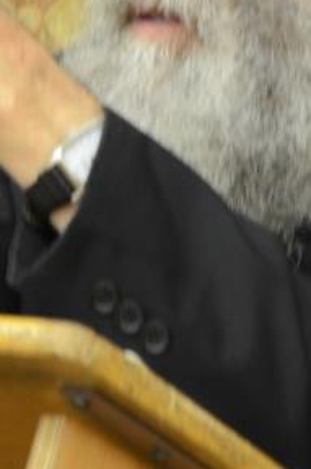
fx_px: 5901
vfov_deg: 4.5
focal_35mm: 454
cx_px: 239
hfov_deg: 3.0
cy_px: 42
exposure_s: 1/60
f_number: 5.6
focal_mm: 85
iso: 1000
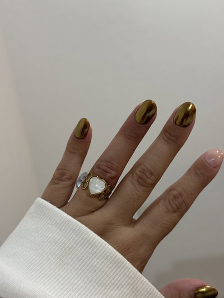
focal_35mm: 48
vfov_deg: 39.6
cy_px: 149
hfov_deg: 30.3
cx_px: 112
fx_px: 414
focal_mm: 6.76
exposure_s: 1/60
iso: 200
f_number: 1.78
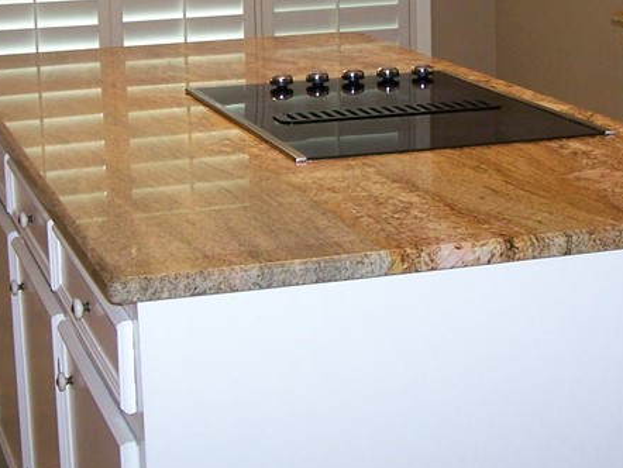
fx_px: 1585
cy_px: 101
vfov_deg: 16.7
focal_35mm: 88
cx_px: 316
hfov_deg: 22.2
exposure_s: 1/60
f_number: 2.8
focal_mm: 6.3
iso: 160
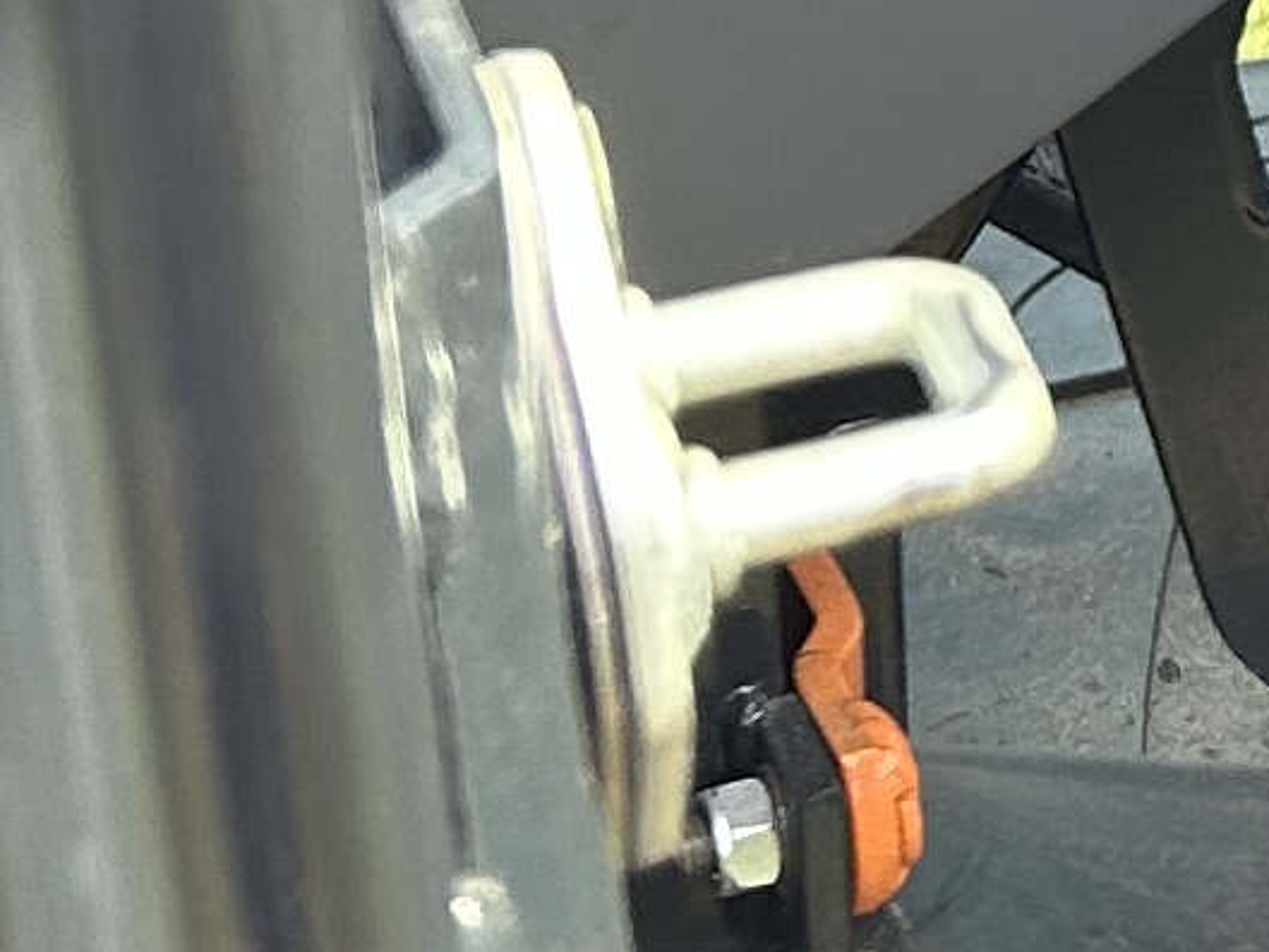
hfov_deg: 8.6
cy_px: -580
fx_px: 7260
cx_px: 3570
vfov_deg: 7.4
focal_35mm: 198
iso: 40
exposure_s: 1/233
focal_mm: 5.7
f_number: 1.5
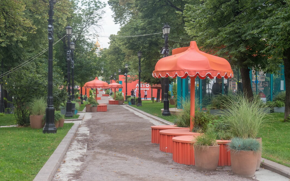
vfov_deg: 21.6
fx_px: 474
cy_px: 71
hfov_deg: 34.0
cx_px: 145
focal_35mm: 60
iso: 250
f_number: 7.1
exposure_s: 1/80
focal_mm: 28
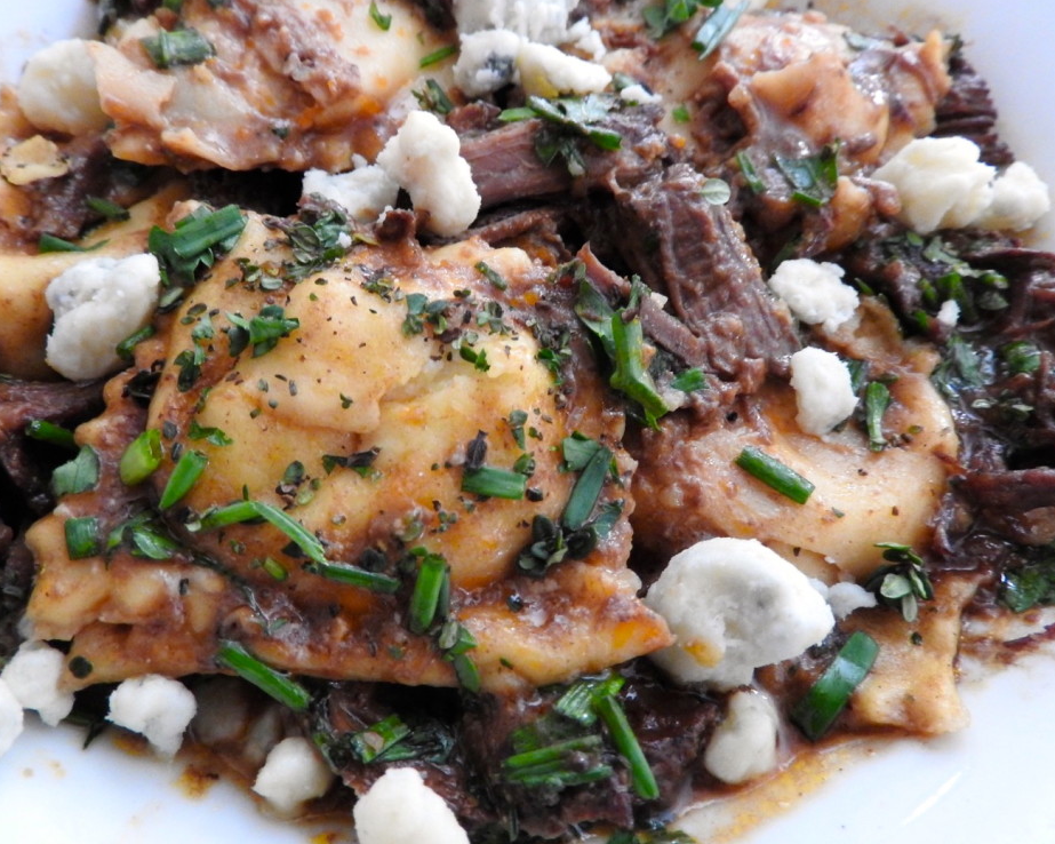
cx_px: 487
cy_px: 414
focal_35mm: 26
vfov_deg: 54.9
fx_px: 812
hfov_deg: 65.9
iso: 800
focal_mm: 4.3
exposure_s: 1/6
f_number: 3.3
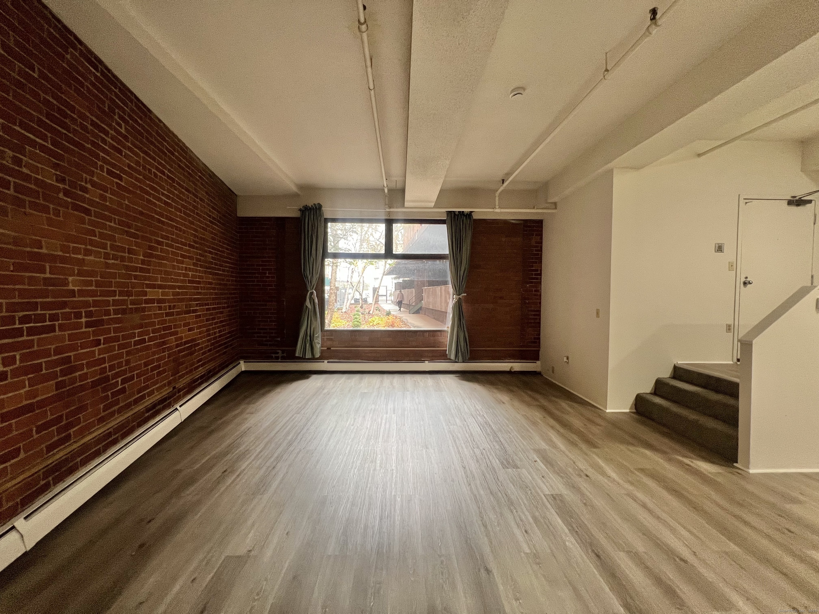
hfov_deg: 106.2
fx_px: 308
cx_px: 410
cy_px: 307
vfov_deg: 89.9
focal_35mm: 13
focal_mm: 1.57
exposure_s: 1/60
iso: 160
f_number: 1.8
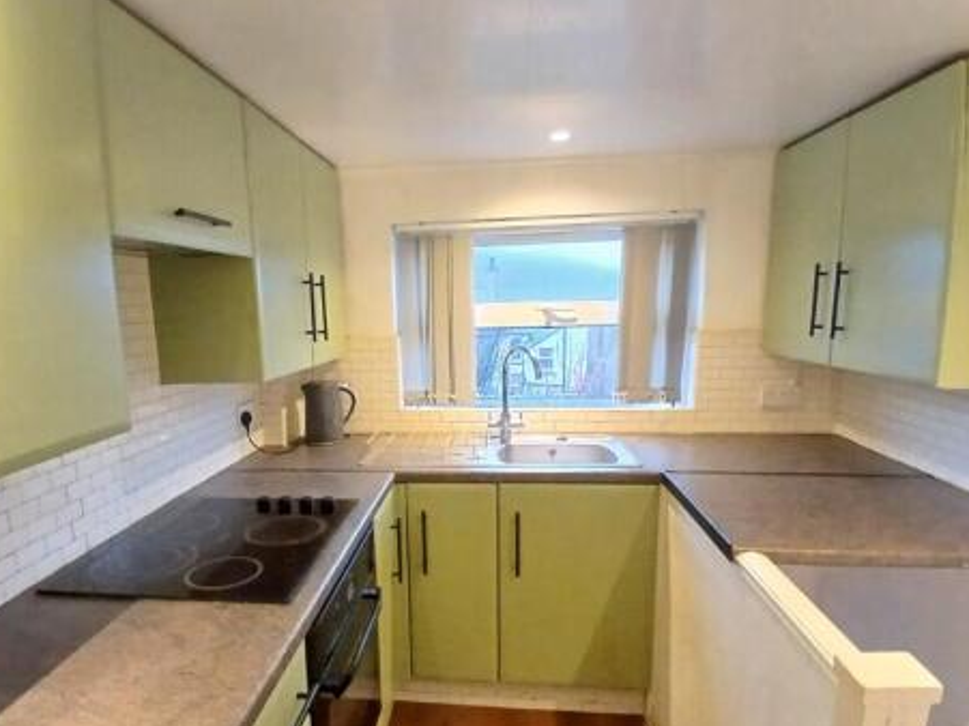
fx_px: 616
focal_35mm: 22
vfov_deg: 60.8
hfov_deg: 76.1
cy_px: 418
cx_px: 426
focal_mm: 1.4
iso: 500
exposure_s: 1/25
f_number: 2.2
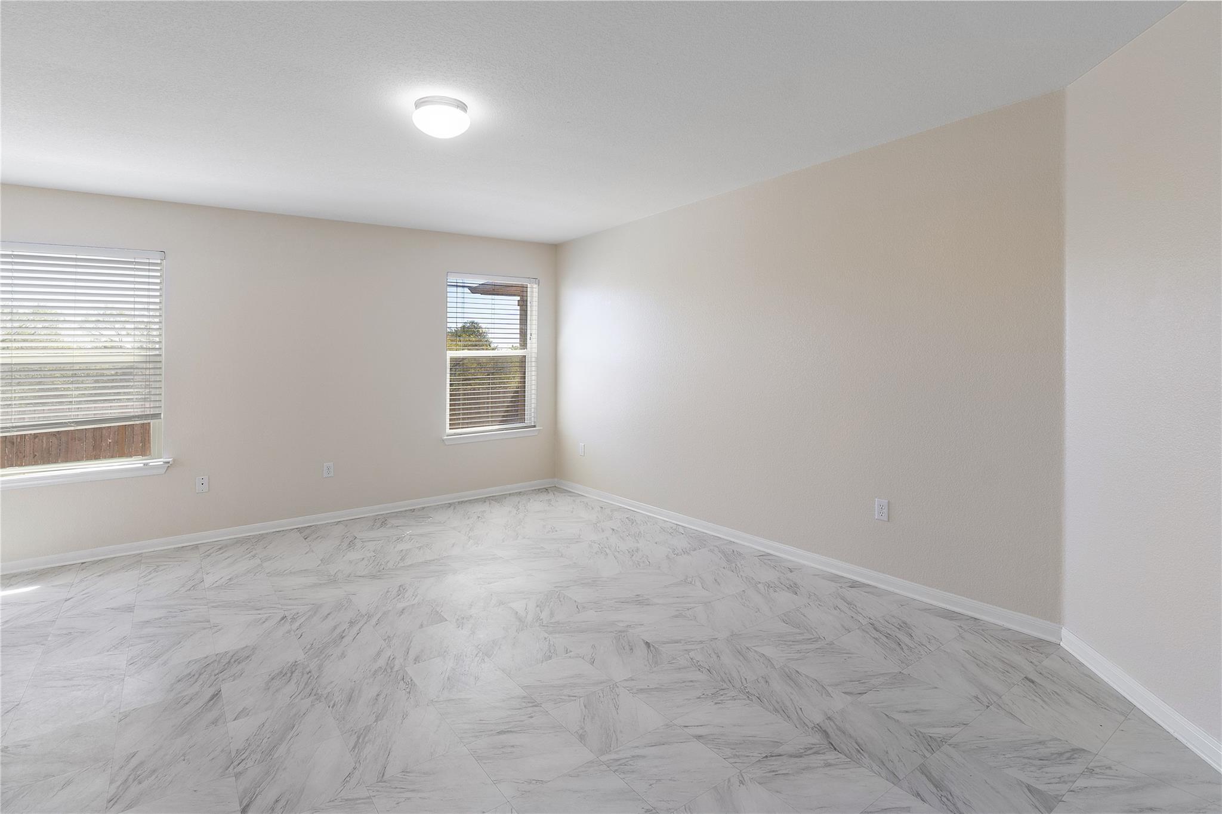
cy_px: 407
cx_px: 611
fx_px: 611
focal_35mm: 18
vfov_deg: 67.3
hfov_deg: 90.0
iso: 100
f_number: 9
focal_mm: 12
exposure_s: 1/80
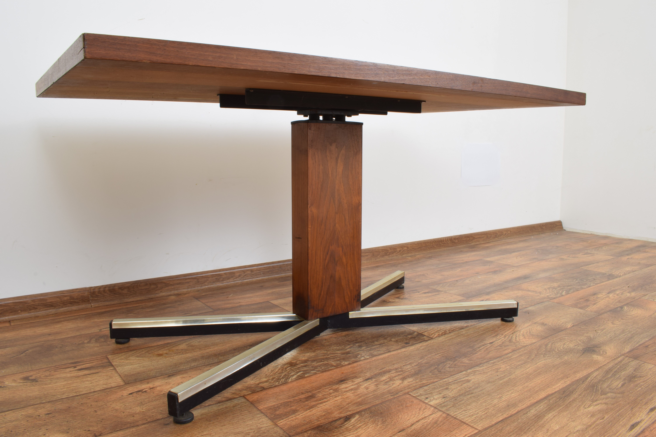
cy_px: 218
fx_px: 492
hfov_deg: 67.4
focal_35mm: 27
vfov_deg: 47.9
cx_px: 328
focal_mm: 18
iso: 100
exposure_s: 4
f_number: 22
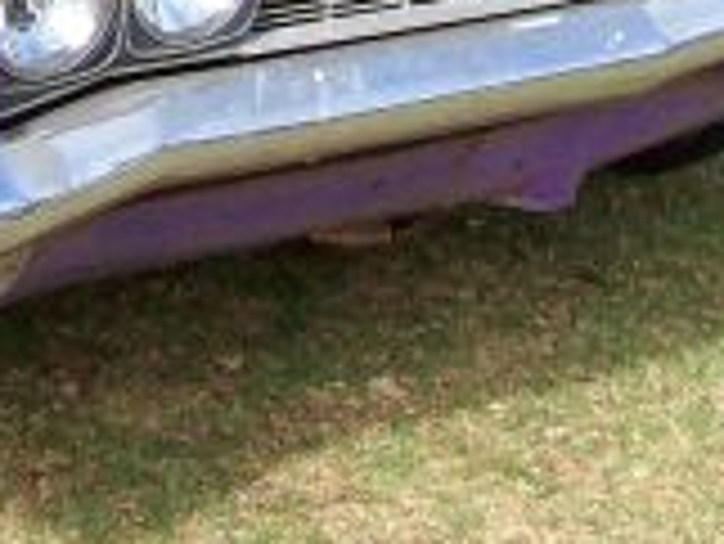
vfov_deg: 10.0
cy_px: -351
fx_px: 2993
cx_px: -126
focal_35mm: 143
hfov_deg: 13.4
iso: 80
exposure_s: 1/752
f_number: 2.7
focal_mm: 6
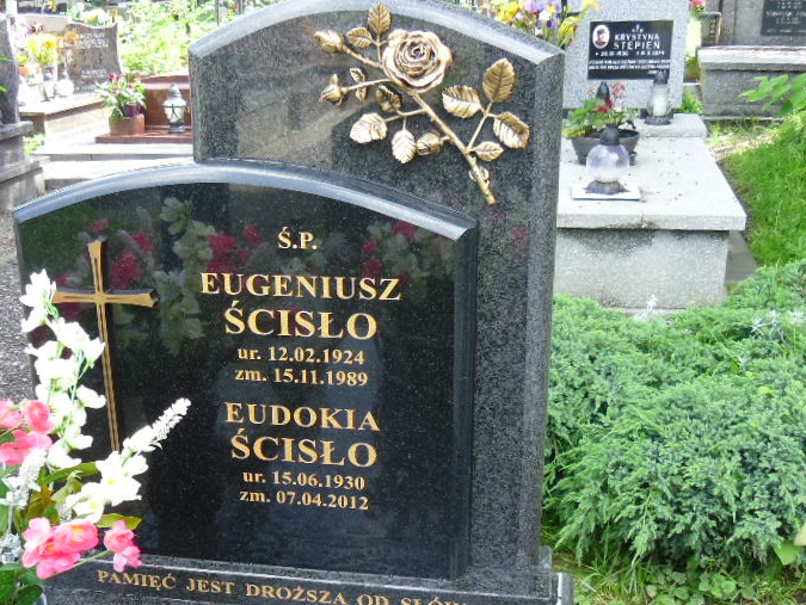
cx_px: 275
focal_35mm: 47
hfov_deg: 40.0
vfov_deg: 30.8
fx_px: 1095
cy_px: 370
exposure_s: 1/90
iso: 100
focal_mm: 5.6
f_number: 3.3
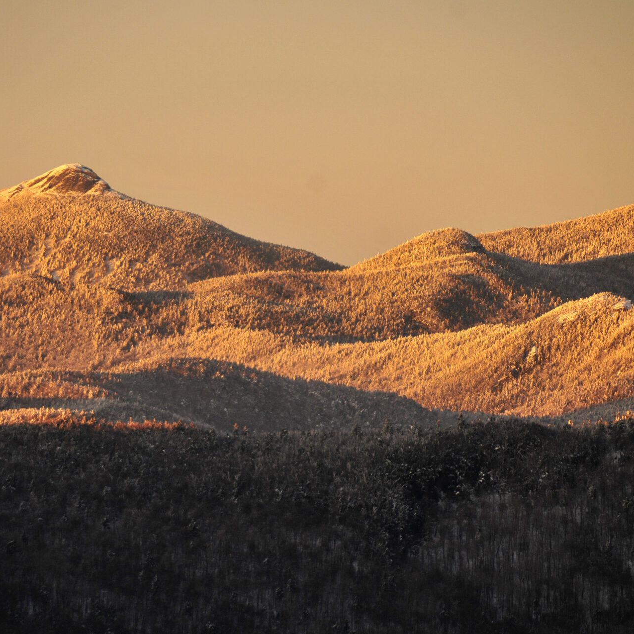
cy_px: 317
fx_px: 7957
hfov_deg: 4.6
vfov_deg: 4.6
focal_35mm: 384
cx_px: 285
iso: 320
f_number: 5.6
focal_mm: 200
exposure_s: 1/400
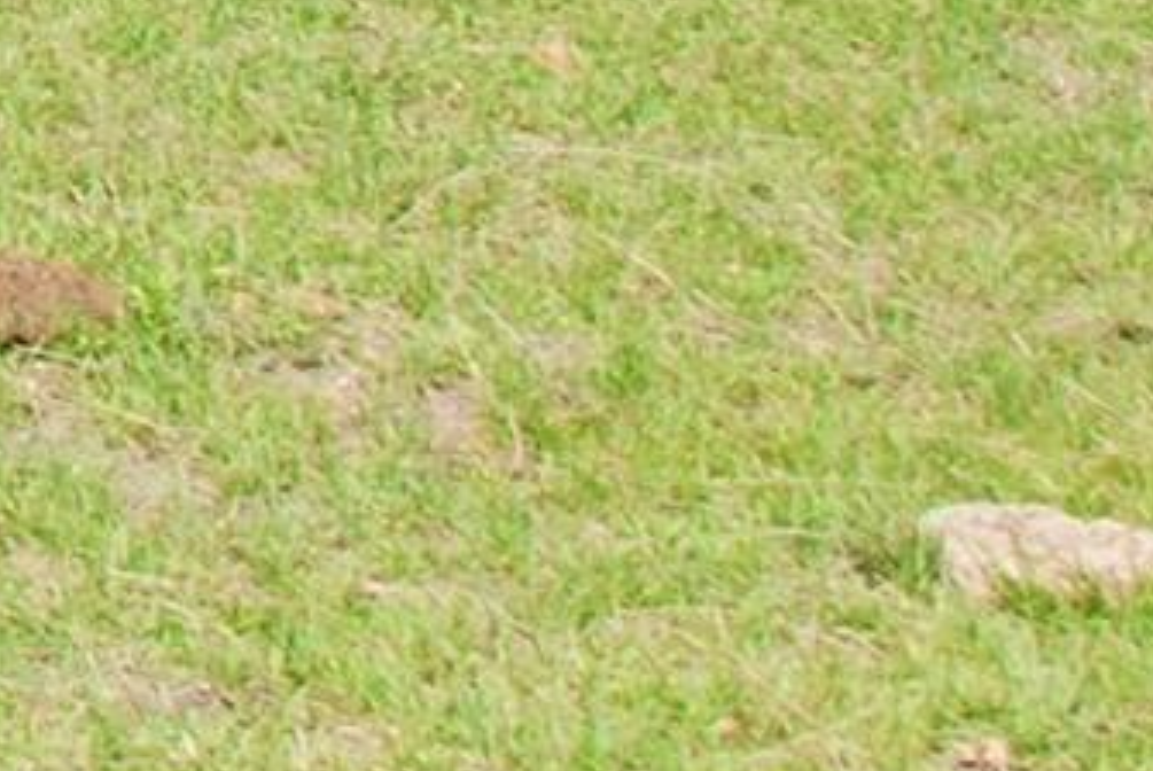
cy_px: -1511
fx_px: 6475
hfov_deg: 8.6
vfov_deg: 6.3
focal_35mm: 202
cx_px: -2241
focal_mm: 22
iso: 100
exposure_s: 1/200
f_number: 7.1
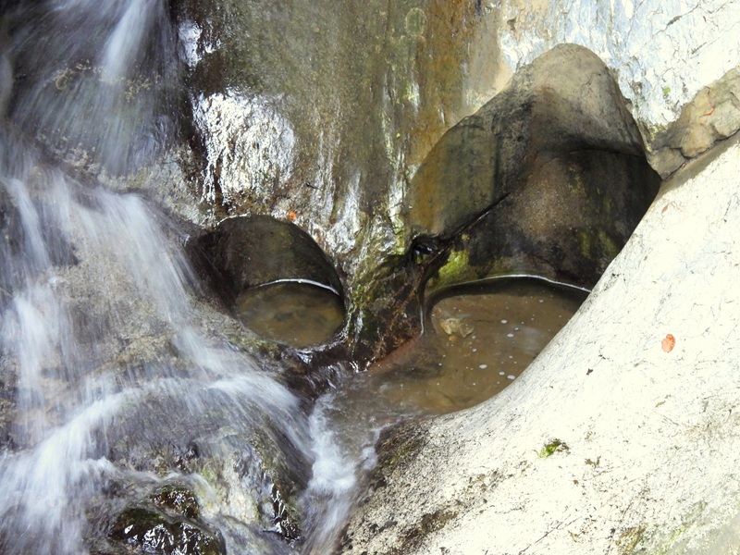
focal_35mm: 115
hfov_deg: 17.1
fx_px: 2458
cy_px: 278
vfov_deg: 12.9
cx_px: 370
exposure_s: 1/15
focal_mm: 20.5
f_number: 4
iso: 450
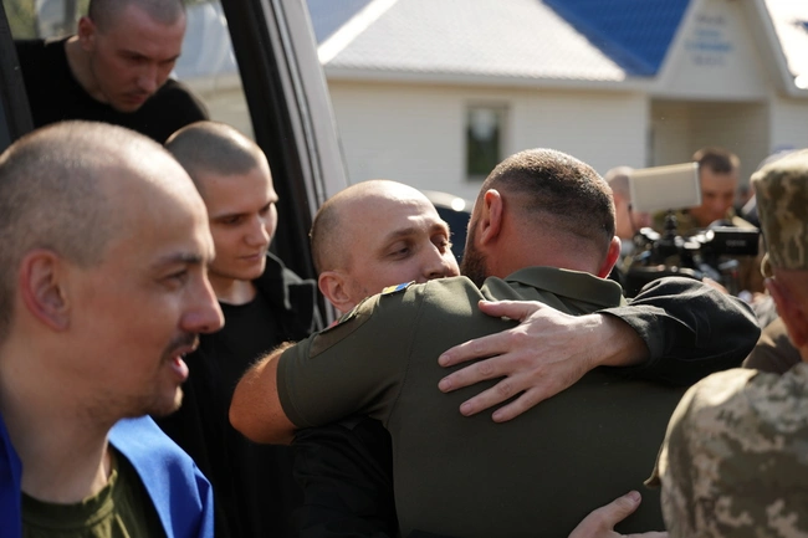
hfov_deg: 28.9
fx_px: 1571
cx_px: 404
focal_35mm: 70
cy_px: 269
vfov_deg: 19.4
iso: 250
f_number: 4
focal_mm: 70
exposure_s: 1/1600
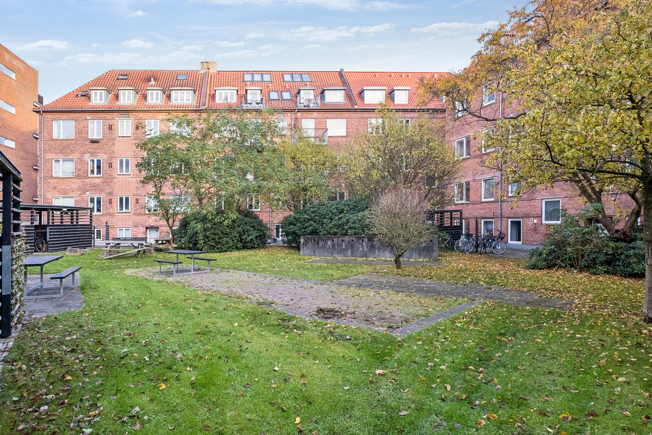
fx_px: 380
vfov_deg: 59.5
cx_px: 326
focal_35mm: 21
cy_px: 218
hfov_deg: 81.2
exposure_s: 1/250
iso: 800
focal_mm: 13.8
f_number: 4
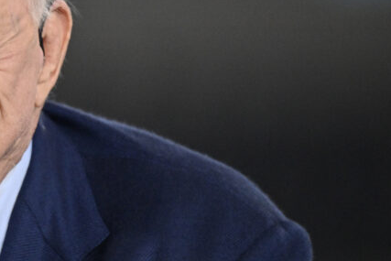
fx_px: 14601
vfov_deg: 1.0
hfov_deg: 1.5
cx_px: -67
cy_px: 127
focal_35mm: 1344
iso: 4000
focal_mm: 560
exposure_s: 1/1600
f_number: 4
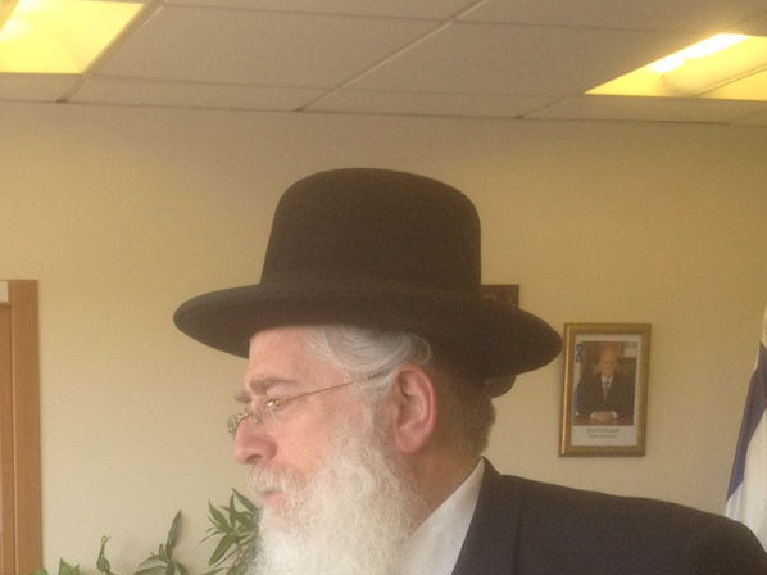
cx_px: 127
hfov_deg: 23.4
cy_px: 534
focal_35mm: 82
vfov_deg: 17.7
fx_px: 1816
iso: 100
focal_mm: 4.28
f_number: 2.4
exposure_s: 1/120
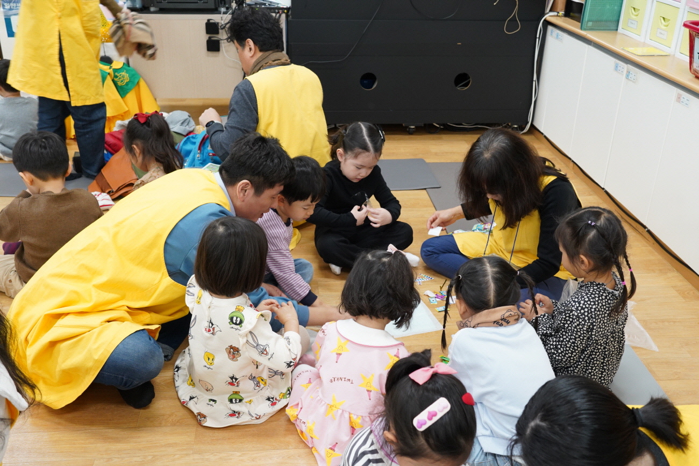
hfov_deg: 53.1
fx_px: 699
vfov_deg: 36.9
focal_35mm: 36
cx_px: 350
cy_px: 233
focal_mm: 36
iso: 2500
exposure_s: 1/60
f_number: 5.6
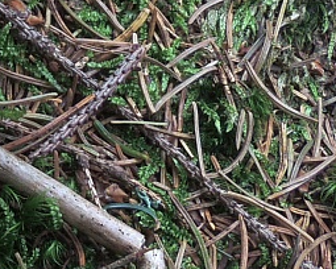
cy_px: -203
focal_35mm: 184
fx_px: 1830
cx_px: -231
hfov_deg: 10.0
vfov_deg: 8.1
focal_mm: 8.3
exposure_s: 1/4
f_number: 7.8
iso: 100
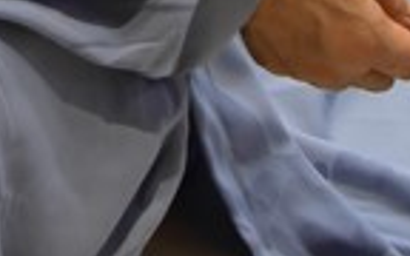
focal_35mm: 175
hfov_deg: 11.7
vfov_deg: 6.5
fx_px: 1955
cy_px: -657
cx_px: -83
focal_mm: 38
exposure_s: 1/40
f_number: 7.1
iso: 3200
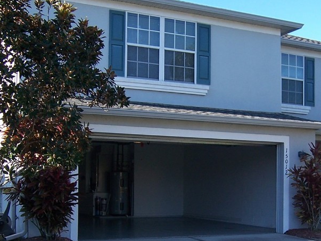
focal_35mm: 56
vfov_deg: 25.7
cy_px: 193
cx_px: 184
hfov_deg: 34.3
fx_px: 520
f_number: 3.4
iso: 80
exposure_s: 1/250
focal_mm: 5.5
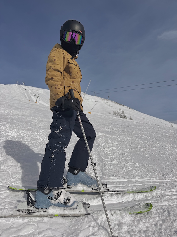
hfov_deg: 56.8
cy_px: 118
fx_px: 164
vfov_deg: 71.6
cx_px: 88
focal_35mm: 24
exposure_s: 1/10417
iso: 80
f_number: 1.78
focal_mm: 6.76
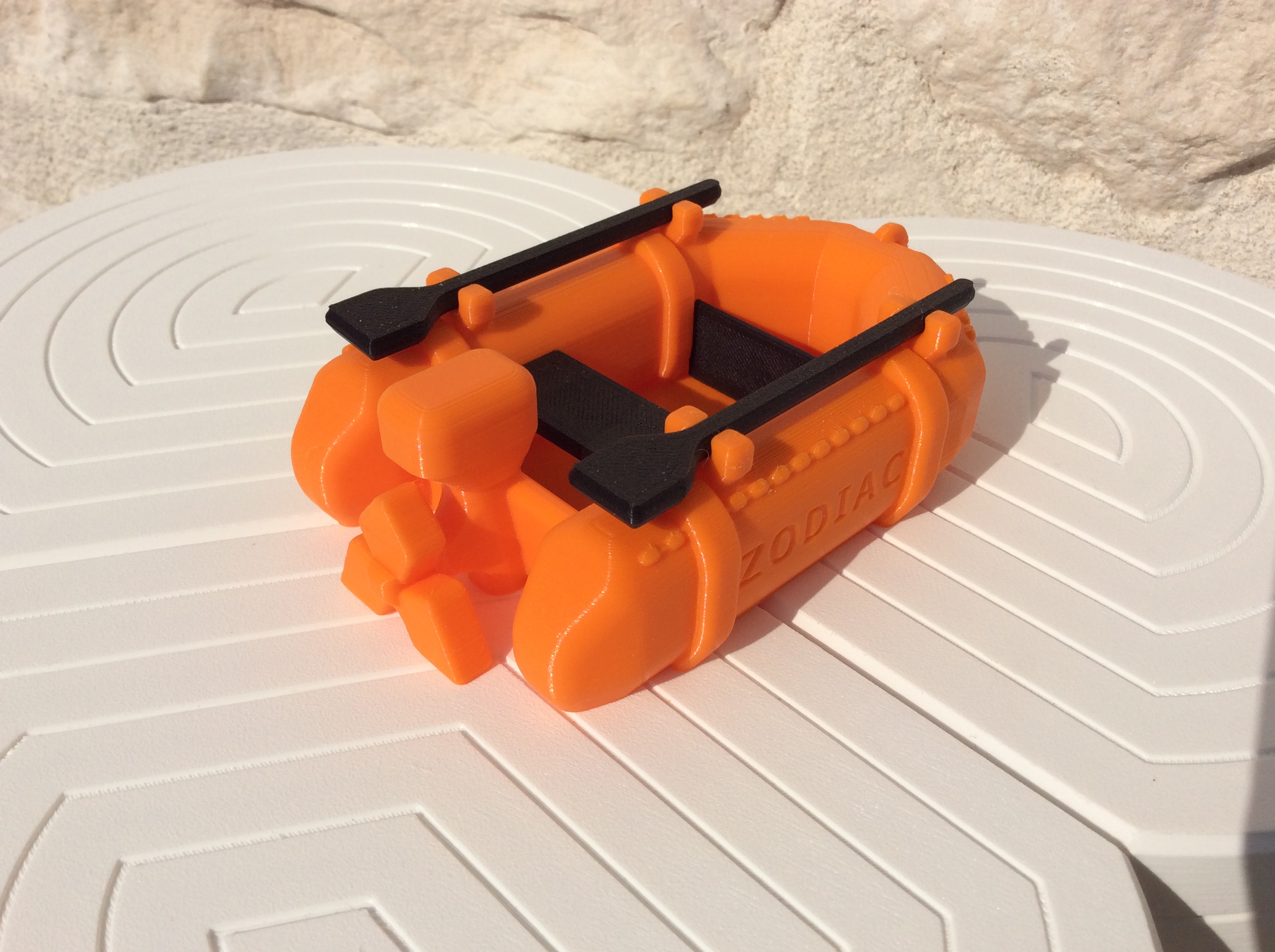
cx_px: 638
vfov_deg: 44.1
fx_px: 1177
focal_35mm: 32
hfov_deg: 56.9
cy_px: 476
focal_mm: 3.3
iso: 32
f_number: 2.4
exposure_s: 1/4785
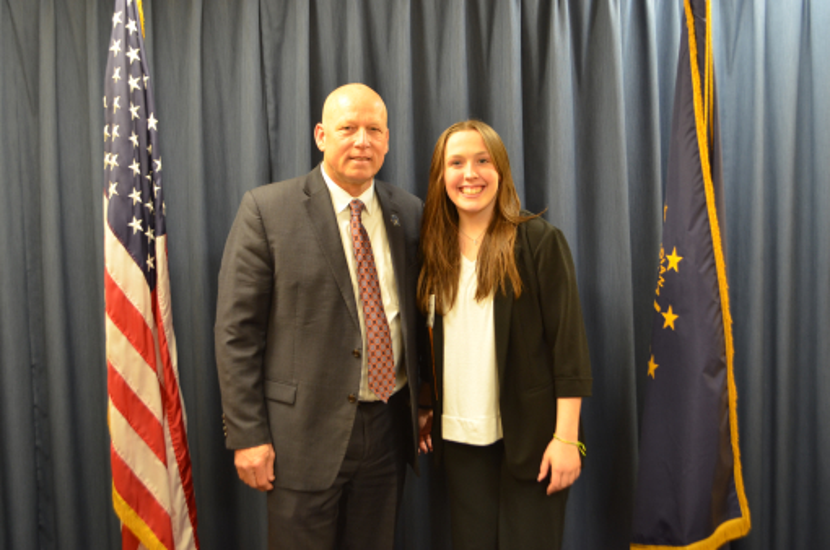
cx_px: 415
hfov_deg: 49.6
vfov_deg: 34.1
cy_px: 275
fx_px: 897
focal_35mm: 39
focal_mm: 26
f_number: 4.2
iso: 640
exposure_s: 1/15
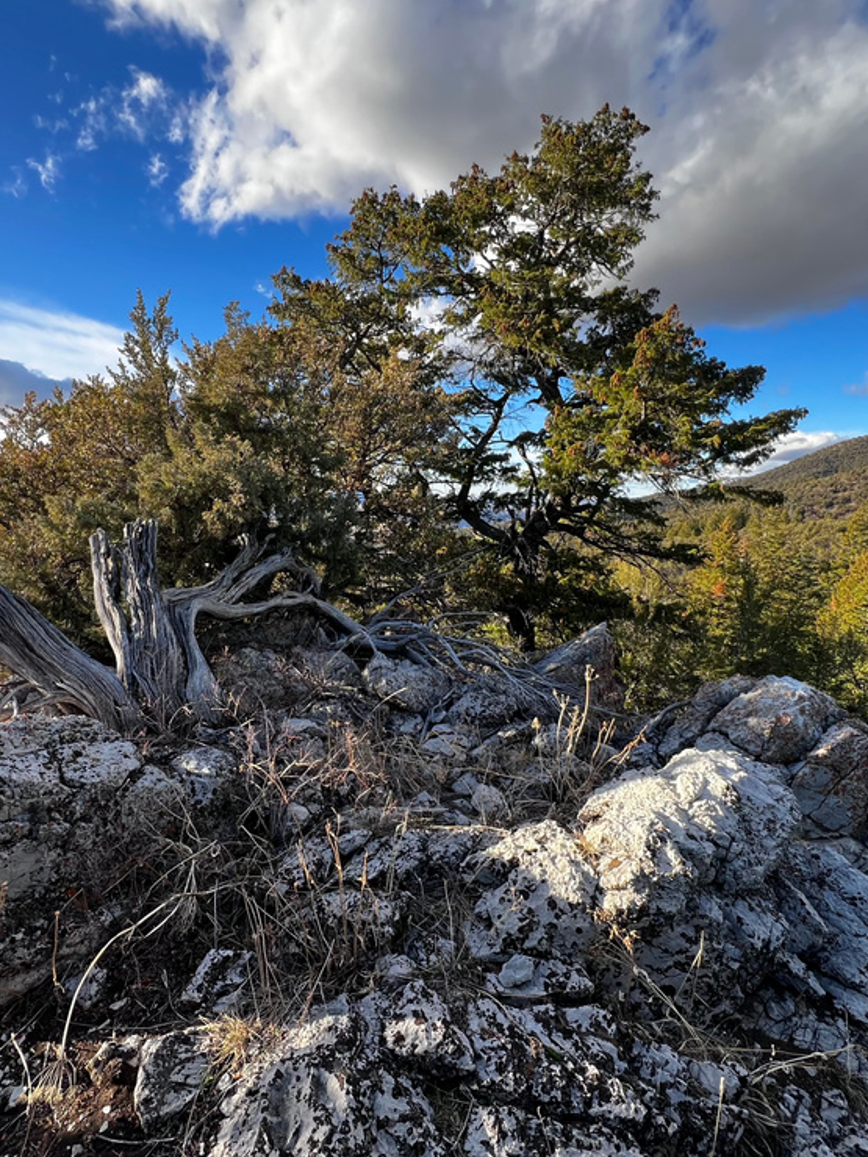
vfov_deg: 87.7
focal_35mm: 18
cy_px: 593
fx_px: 602
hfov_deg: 71.5
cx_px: 407
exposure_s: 1/213
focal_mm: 1.57
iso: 32
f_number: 1.8
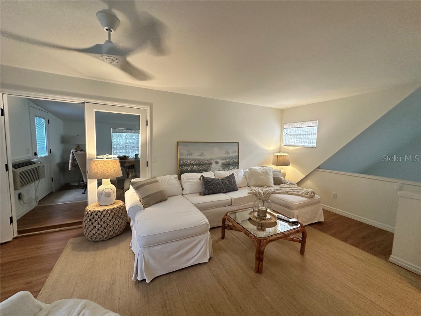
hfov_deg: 102.1
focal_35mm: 14
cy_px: 158
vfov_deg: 85.7
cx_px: 210
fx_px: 170
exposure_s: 1/60
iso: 200
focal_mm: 2.22
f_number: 2.2
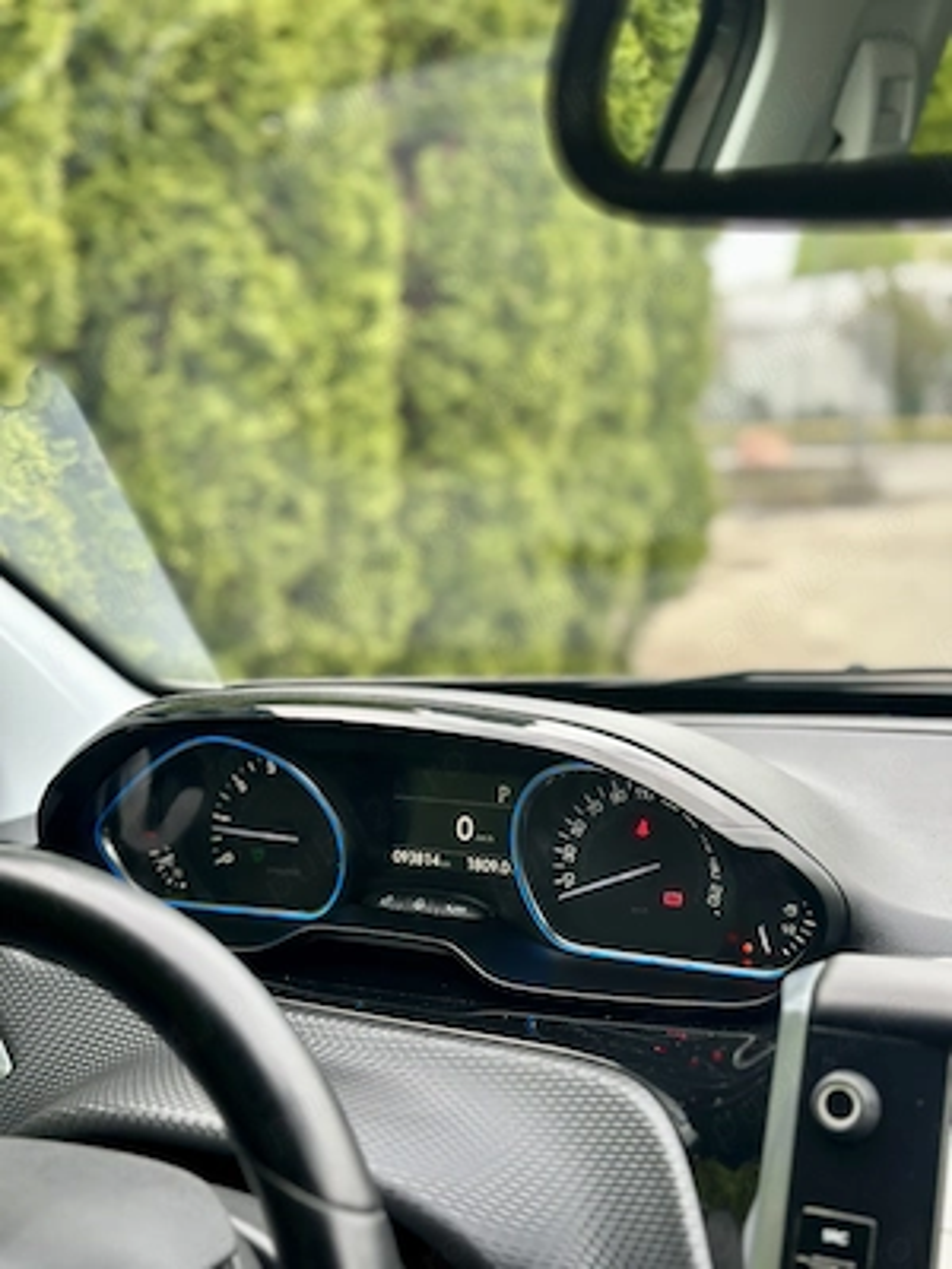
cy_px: 634
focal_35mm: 48
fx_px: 1760
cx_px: 476
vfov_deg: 39.7
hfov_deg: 30.3
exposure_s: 1/215
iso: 80
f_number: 1.78
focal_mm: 6.86
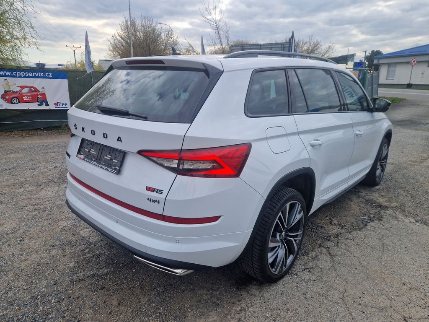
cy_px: 161
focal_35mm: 23
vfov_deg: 58.9
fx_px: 285
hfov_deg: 73.9
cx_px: 214
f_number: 1.8
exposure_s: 1/850
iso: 50
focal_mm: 5.4
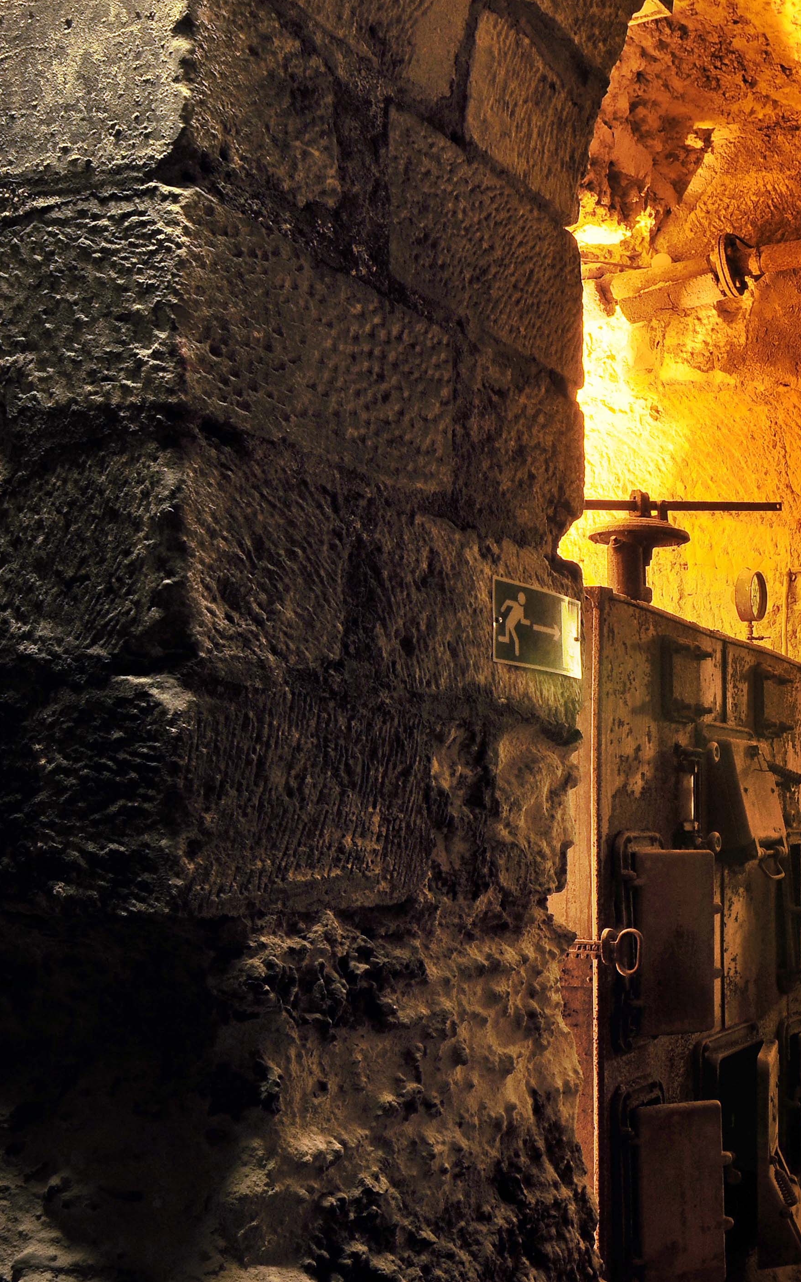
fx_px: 1389
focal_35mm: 40
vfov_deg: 49.5
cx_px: 952
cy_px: 644
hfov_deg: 28.2
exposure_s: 30
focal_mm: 17
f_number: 8
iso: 200
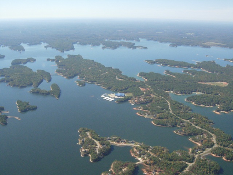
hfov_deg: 51.4
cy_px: 88
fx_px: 242
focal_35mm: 36
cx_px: 116
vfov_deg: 39.7
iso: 400
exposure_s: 1/886
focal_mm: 7.5
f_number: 7.6
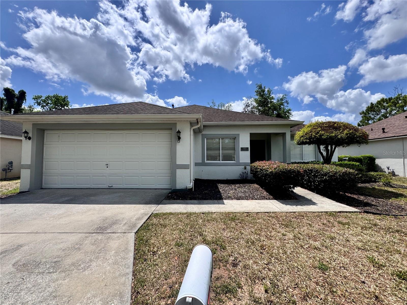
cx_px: 204
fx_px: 165
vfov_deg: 85.7
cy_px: 152
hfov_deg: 102.1
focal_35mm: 14
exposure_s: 1/1927
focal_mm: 2.22
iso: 50
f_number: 2.2
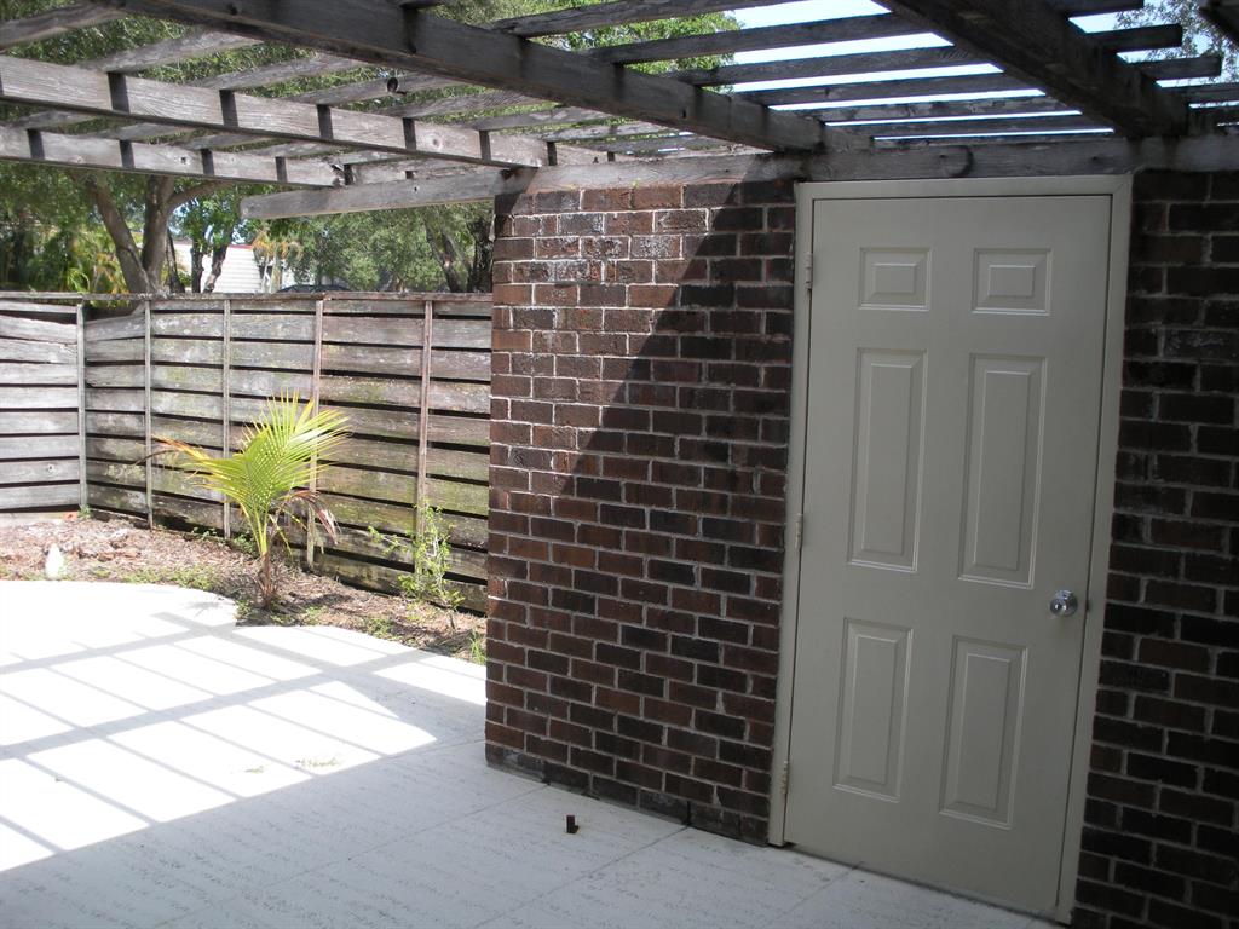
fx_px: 1289
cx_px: 620
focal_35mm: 36
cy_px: 464
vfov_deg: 39.7
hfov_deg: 51.4
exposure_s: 1/213
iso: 64
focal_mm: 6.3
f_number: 3.5
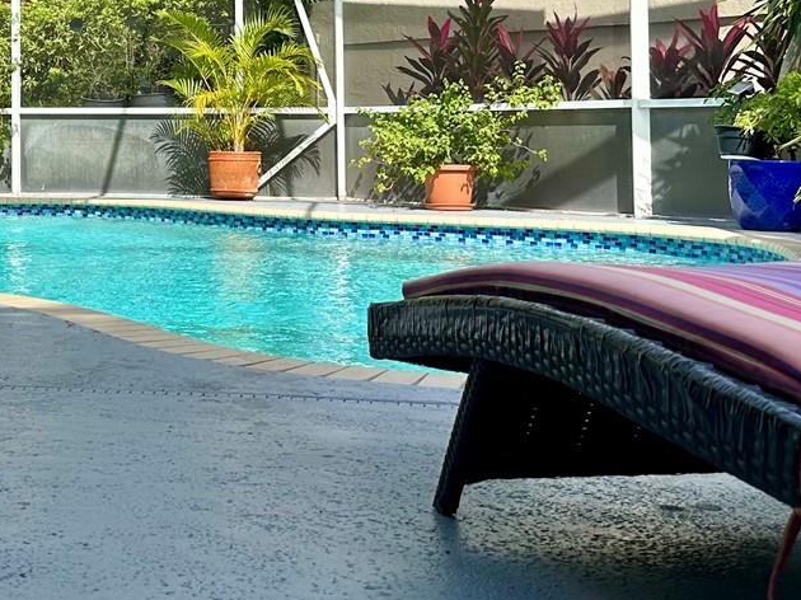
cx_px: 32
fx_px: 1411
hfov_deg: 29.9
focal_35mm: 61
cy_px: 86
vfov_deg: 23.5
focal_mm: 6.86
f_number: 1.78
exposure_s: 1/2410
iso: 80
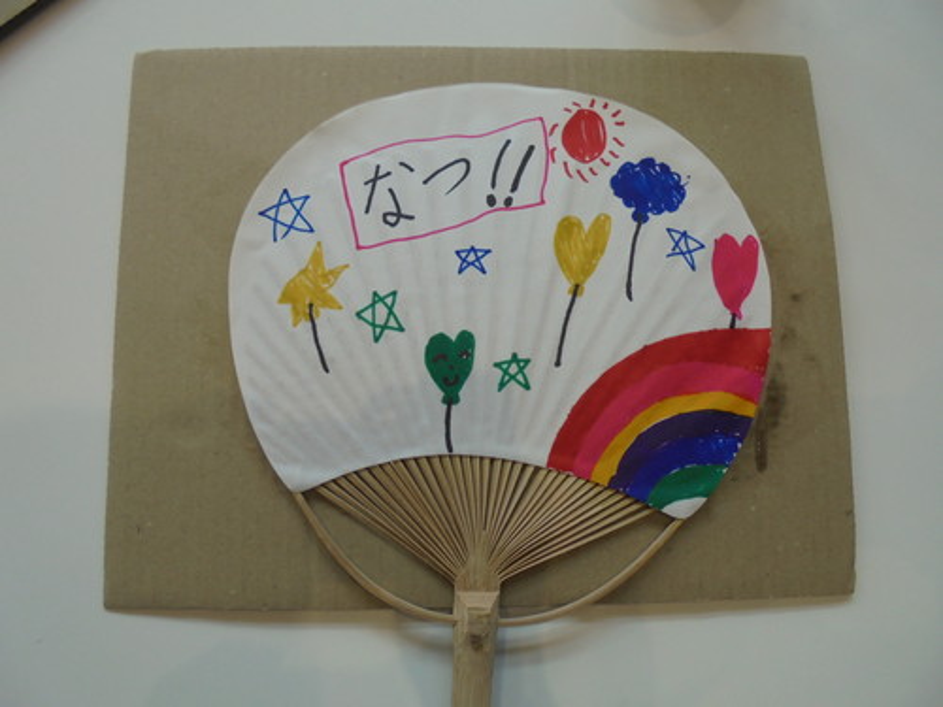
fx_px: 708
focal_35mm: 26
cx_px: 472
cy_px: 354
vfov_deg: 53.1
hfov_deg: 67.3
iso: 100
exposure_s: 1/125
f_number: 3.5
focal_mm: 4.6
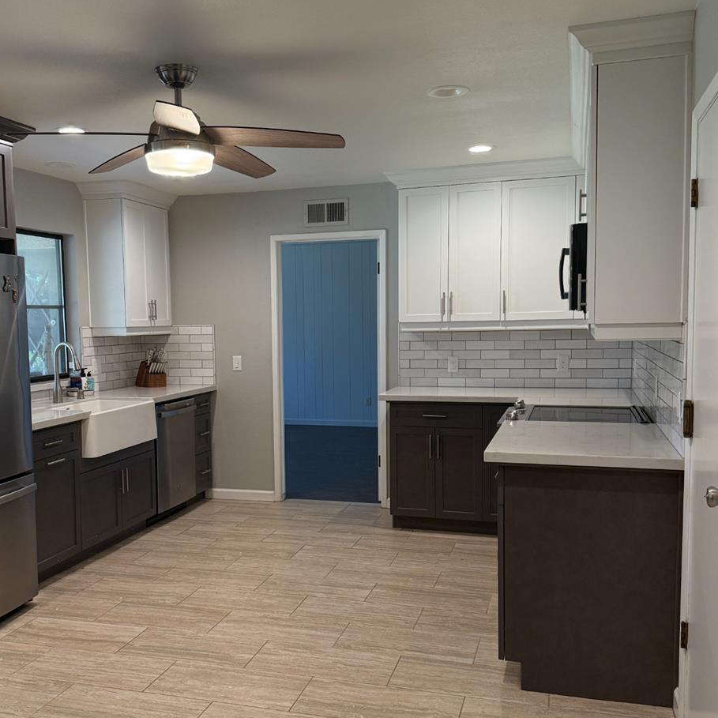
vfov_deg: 47.2
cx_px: 299
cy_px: 386
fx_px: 821
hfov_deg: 47.0
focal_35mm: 35
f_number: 1.78
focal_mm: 6.76
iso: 200
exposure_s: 1/120
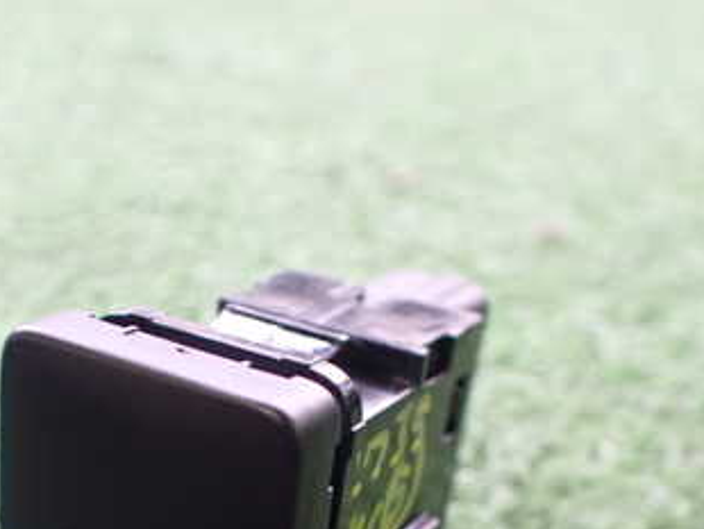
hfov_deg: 32.7
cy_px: 506
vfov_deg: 24.3
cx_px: 195
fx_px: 1180
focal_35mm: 58
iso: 800
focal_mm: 5.4
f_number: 2.3
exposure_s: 1/50
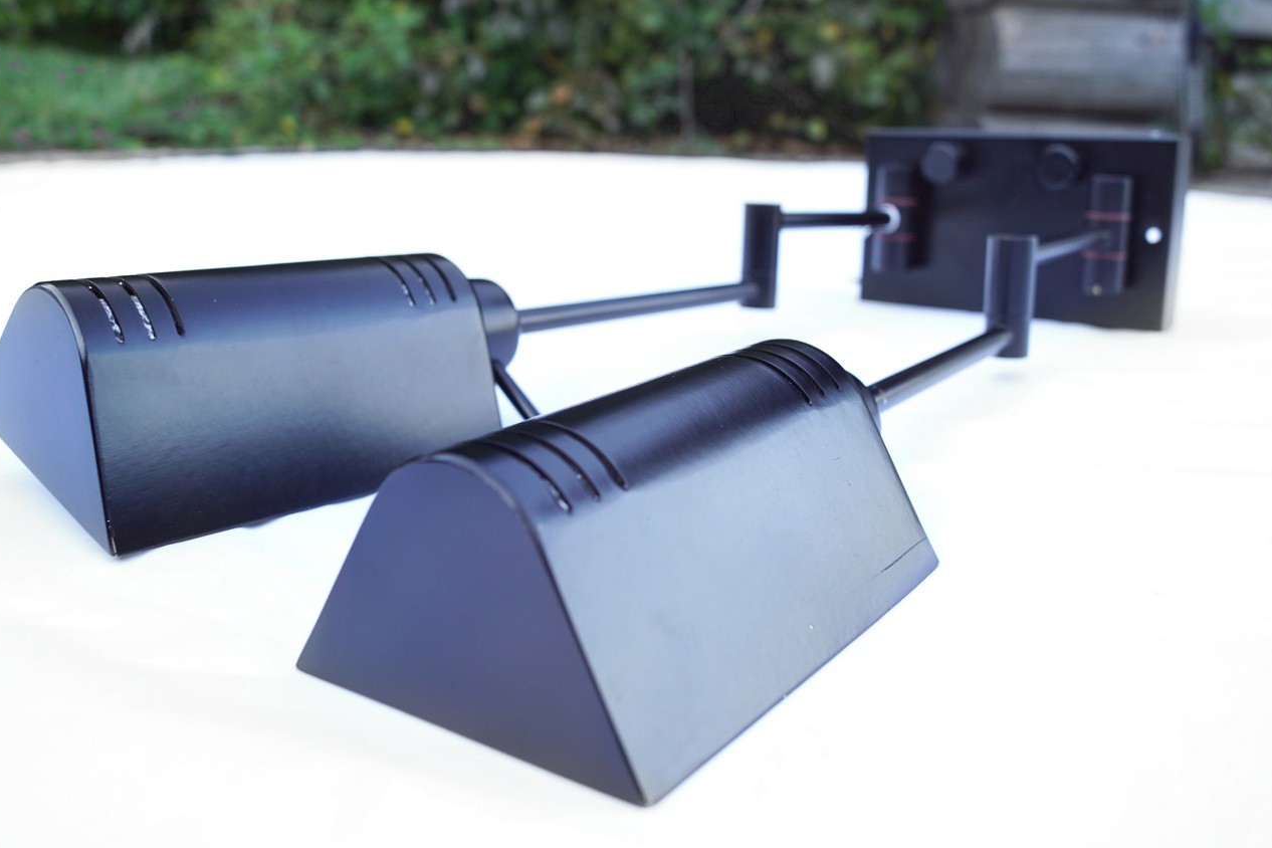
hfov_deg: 58.7
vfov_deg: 41.0
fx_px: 1131
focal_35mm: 32
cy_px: 356
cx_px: 642
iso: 100
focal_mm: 18
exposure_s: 1/80
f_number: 4
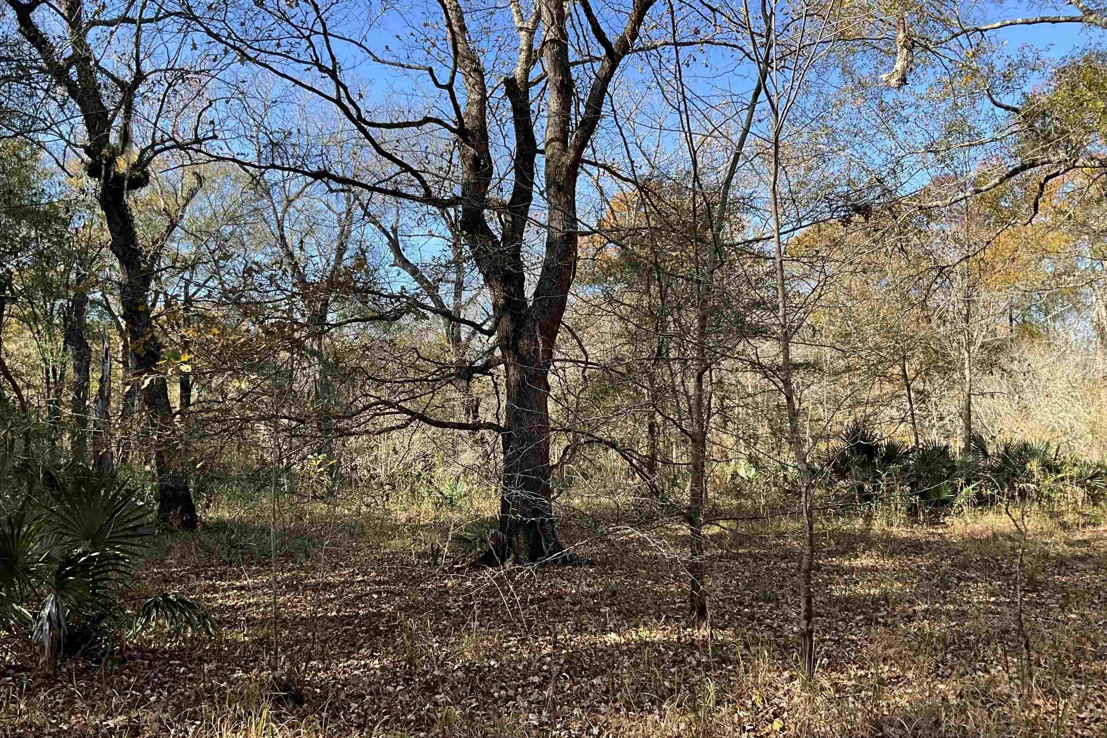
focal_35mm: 31
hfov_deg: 60.3
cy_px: 387
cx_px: 558
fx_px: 953
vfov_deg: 42.3
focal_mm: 3
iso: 25
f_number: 1.8
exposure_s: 1/412
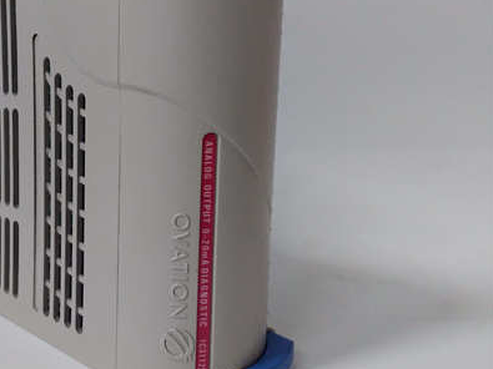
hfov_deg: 44.3
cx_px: 122
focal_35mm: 41
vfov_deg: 35.1
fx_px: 584
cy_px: 166
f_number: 2
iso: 331
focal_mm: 3.79
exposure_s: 1/33
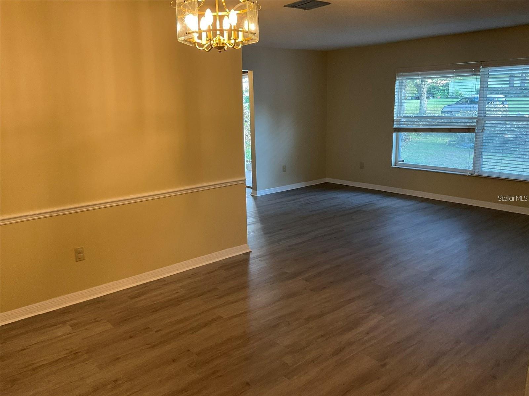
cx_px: 264
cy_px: 198
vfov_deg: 48.2
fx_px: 443
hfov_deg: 61.7
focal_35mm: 29
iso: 100
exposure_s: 1/60
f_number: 1.8
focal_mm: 3
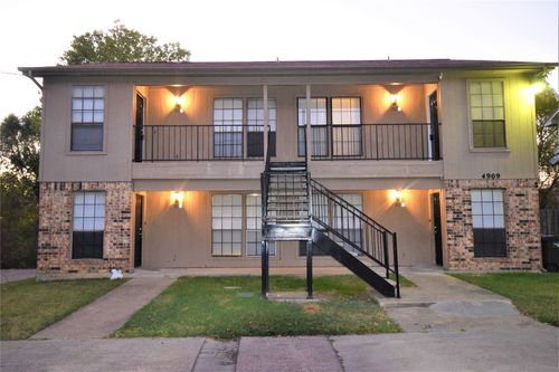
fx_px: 419
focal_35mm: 27
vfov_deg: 47.9
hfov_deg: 67.4
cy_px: 186
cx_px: 280
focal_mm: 18
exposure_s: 1/20
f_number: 8
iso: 3200
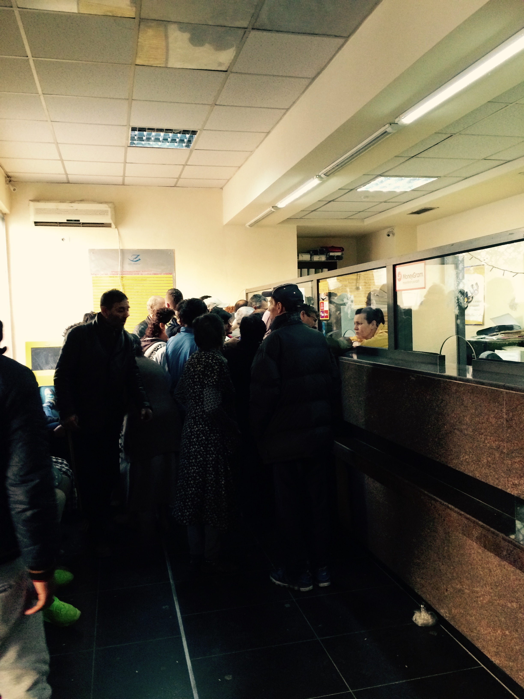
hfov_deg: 48.2
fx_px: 585
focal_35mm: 29
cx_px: 262
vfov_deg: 61.7
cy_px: 350
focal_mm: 4.15
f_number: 2.2
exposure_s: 1/30
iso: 250
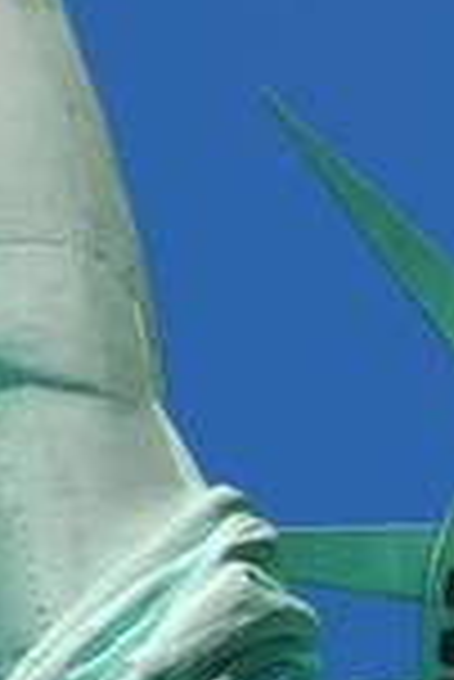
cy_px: 293
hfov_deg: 2.1
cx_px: 539
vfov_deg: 3.1
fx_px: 12443
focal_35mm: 659
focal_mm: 95
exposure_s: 1/500
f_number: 5.3
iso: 100
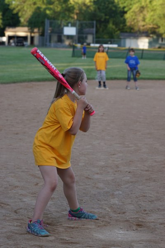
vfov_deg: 19.5
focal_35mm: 105
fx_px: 722
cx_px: 82
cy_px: 124
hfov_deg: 13.0
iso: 125
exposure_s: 1/160
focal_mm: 70
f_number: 4
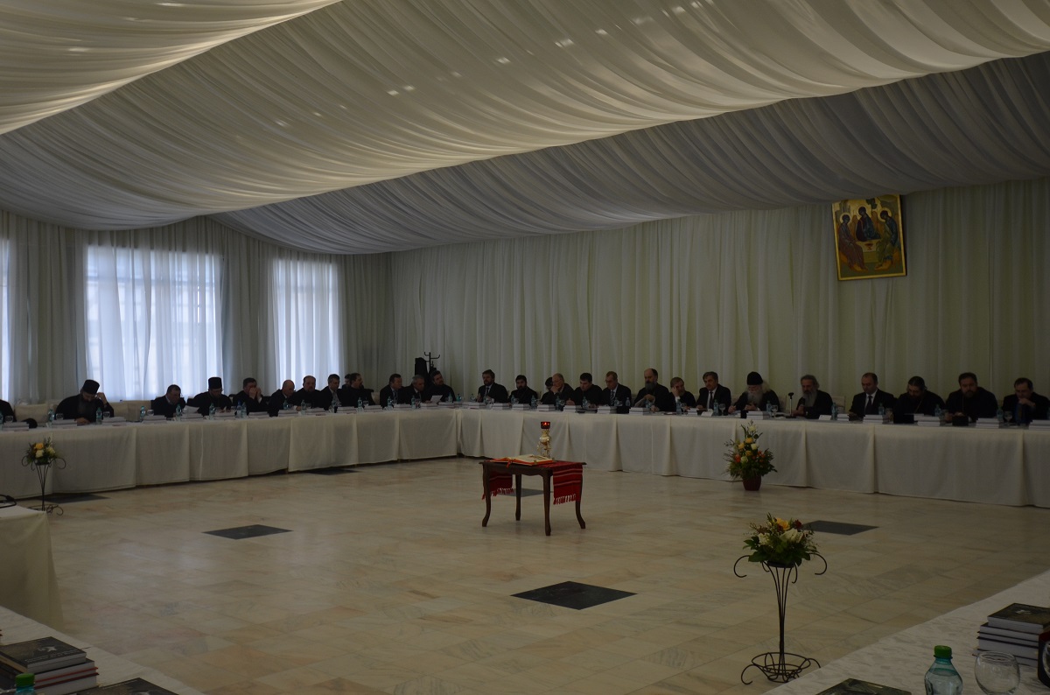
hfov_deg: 53.2
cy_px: 348
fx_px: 1048
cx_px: 525
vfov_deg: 36.7
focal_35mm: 36
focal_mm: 24
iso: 400
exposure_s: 1/80
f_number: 4.5
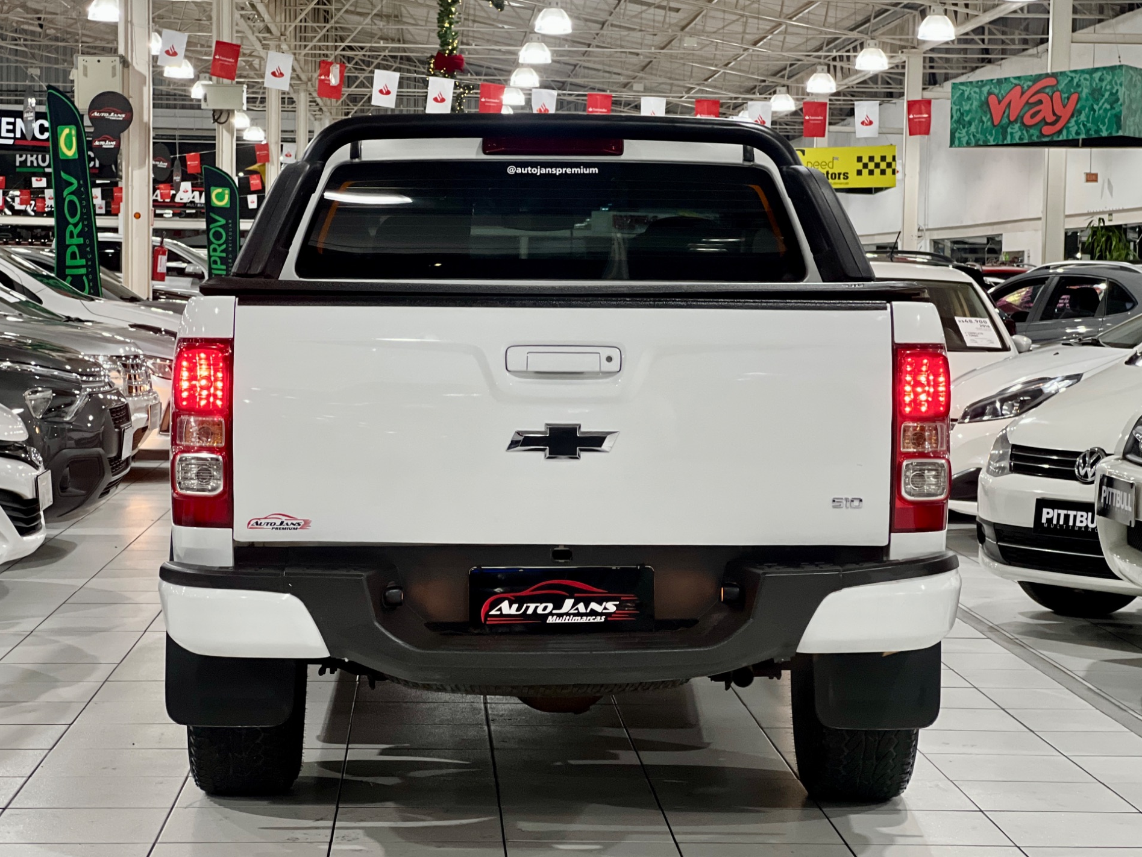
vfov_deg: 18.9
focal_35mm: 78
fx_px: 2574
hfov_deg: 25.0
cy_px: 433
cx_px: 568
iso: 320
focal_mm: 9
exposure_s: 1/40
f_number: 2.8
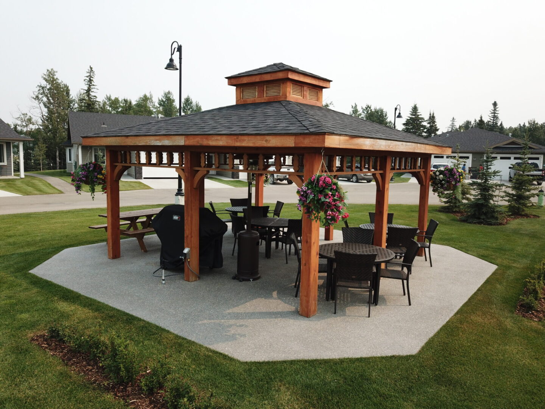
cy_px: 204
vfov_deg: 53.1
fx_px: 409
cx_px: 272
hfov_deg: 67.3
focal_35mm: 26
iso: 100
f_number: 2.2
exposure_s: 1/966
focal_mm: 4.73
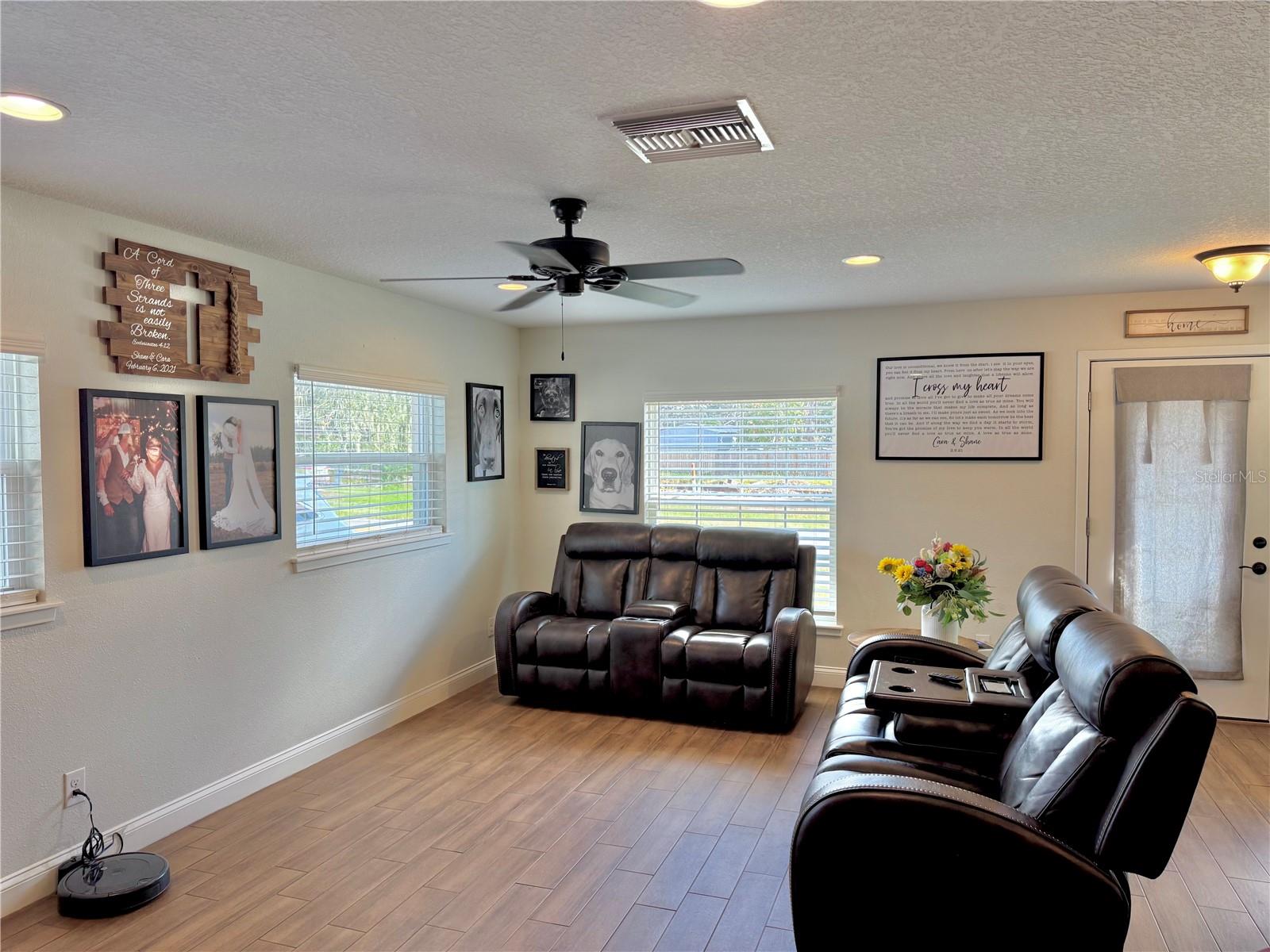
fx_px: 881
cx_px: 635
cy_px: 476
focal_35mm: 24
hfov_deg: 71.6
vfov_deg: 56.8
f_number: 1.78
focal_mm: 6.76
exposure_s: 1/120
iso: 125
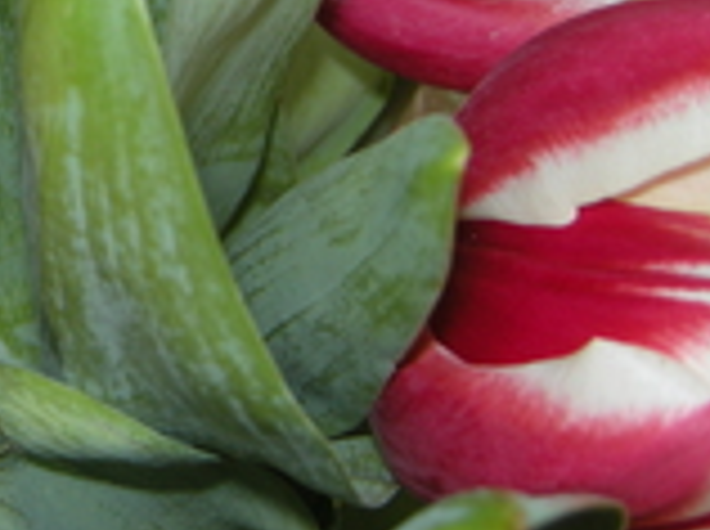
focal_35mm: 122
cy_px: 38
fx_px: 2499
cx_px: -171
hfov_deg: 15.5
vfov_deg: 12.0
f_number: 2.7
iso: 64
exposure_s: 1/38.6
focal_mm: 7.5
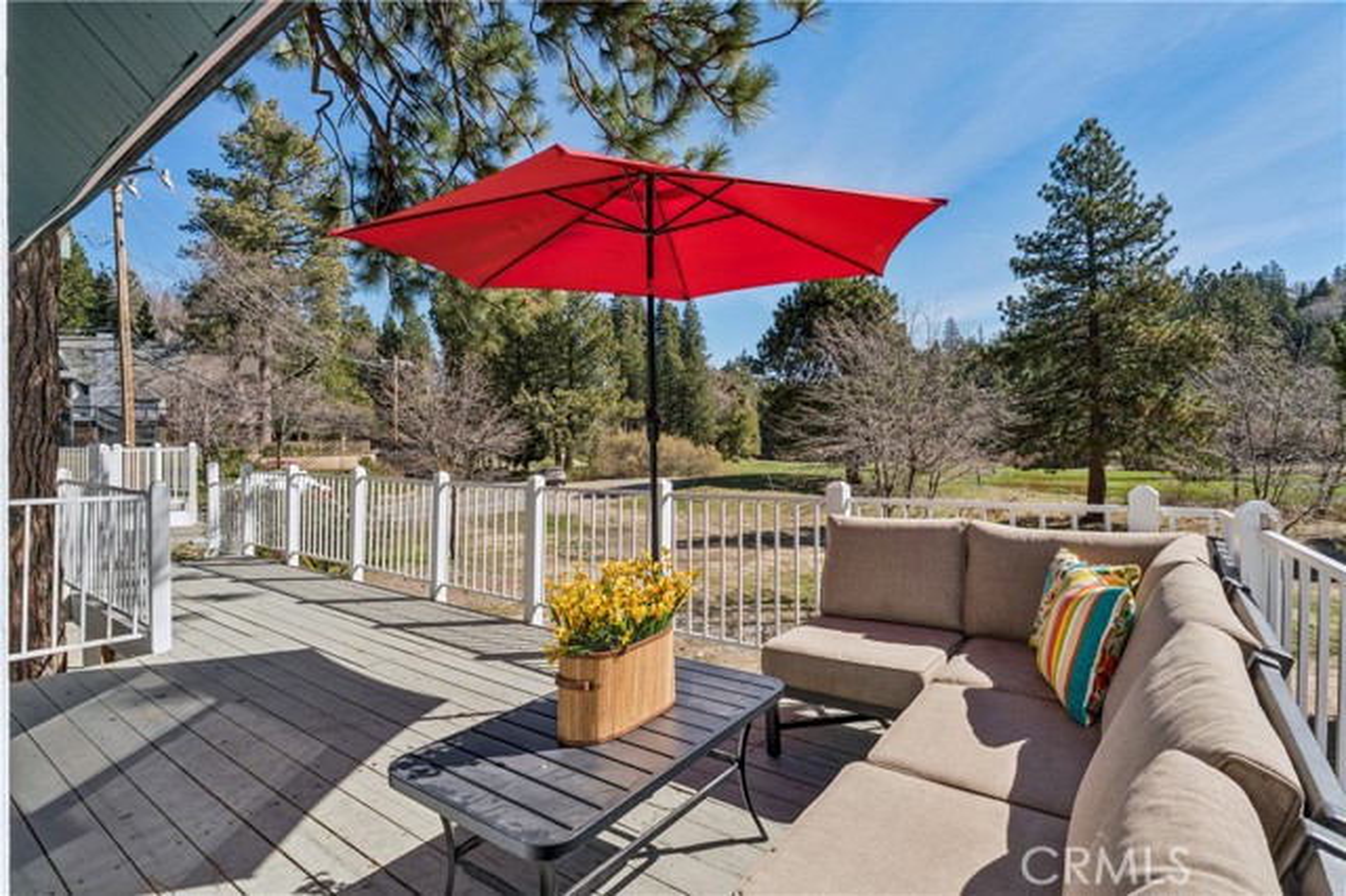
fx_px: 654
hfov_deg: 91.6
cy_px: 448
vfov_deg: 68.8
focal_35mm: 18
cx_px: 673
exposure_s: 1/30
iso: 100
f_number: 22
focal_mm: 17.5
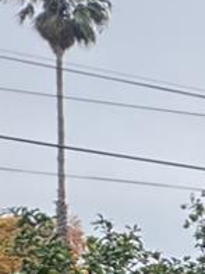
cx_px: 762
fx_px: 845
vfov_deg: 16.8
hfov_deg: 8.7
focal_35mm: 107
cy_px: 403
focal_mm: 2.22
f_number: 2.2
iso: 40
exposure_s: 1/605
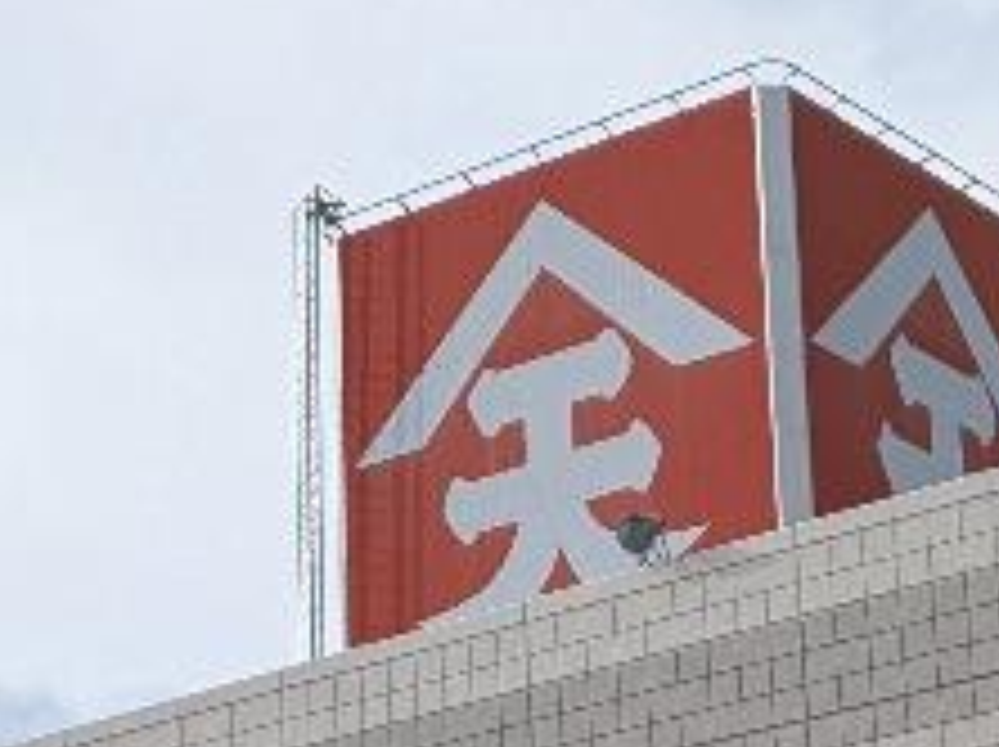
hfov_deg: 13.1
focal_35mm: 146
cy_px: 630
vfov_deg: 10.1
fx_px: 4209
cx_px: -261
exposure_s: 1/3891
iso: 86
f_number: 1.73
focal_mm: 4.38
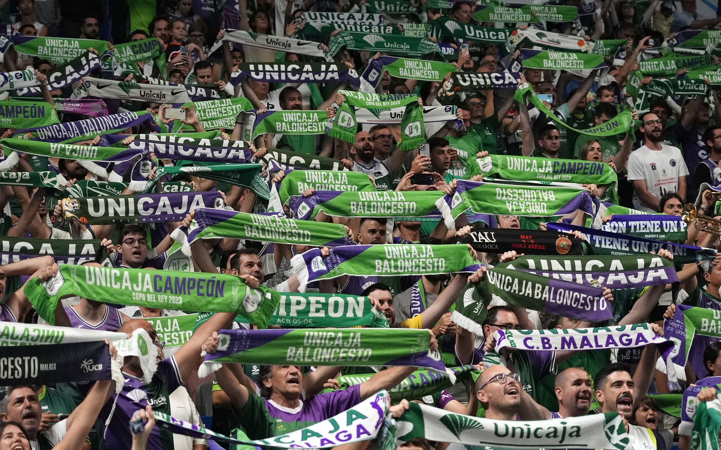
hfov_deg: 16.2
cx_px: 361
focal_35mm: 129
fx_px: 2534
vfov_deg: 10.2
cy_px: 209
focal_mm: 84
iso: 4000
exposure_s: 1/640
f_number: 4
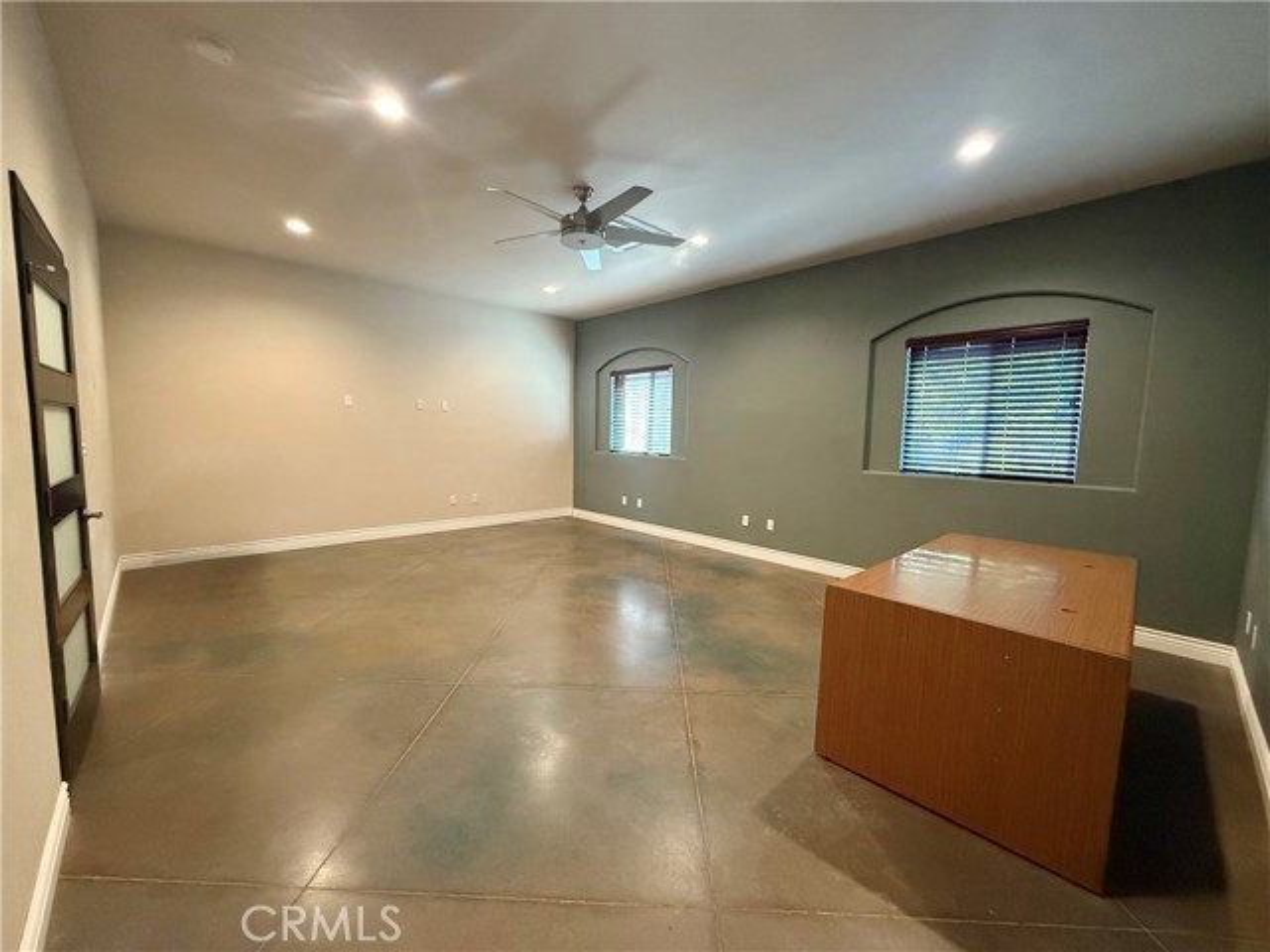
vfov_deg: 85.7
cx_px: 635
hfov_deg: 102.1
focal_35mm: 14
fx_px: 514
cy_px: 476
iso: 640
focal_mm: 2.22
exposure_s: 1/60
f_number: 2.2
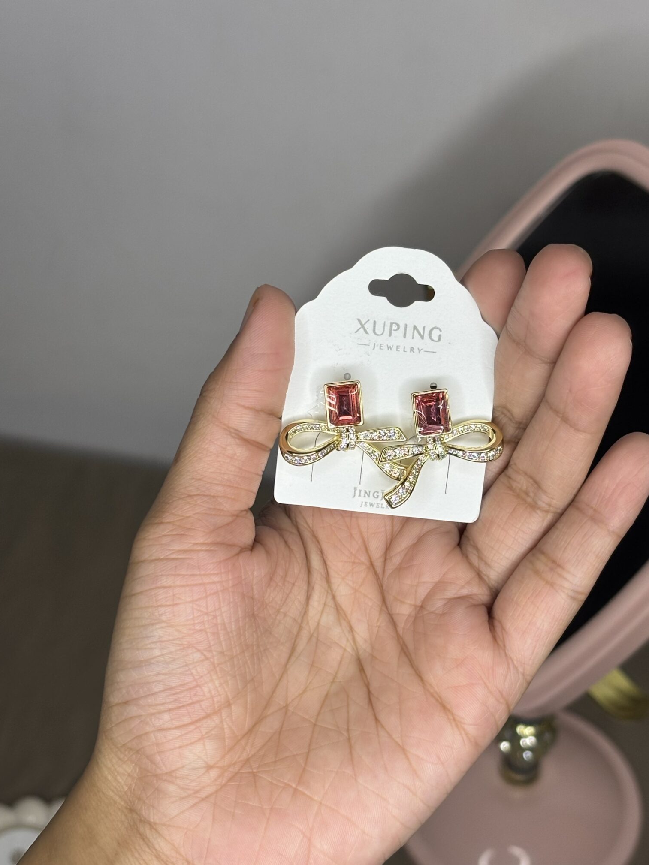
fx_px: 1650
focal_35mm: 66
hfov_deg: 22.3
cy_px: 426
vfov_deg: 29.4
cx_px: 347
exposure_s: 1/291
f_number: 1.6
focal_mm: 5.96
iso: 32
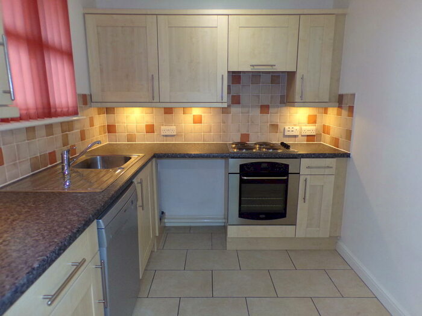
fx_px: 293
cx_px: 211
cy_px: 158
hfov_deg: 71.6
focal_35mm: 24
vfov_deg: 56.8
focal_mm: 4.3
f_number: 3
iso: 200
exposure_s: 1/34
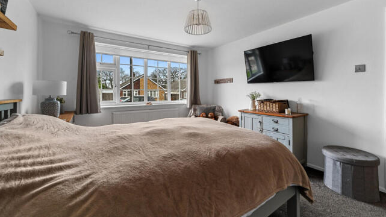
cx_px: 192
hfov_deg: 103.0
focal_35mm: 15
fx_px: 153
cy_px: 95
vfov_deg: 70.2
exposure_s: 1.6
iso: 400
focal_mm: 14
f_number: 8
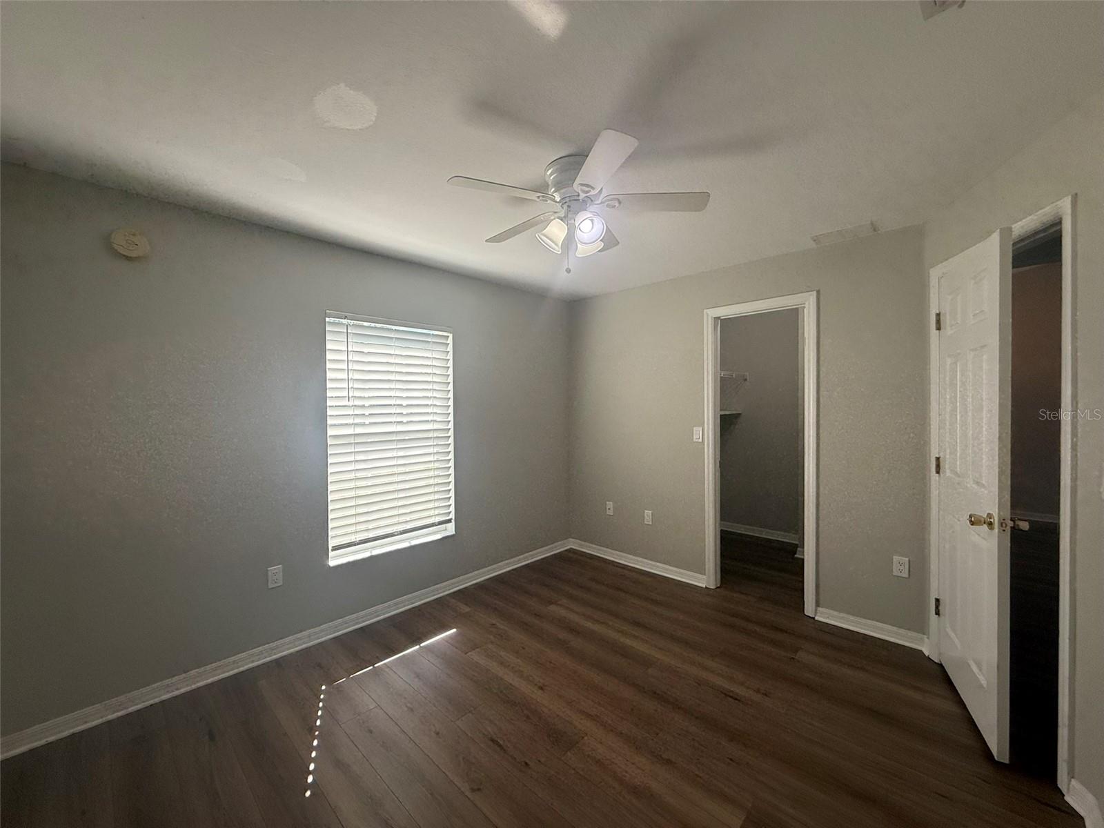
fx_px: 446
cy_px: 414
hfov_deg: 102.1
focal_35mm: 14
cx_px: 552
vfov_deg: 85.7
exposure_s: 1/258
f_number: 2.2
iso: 64
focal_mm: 2.22
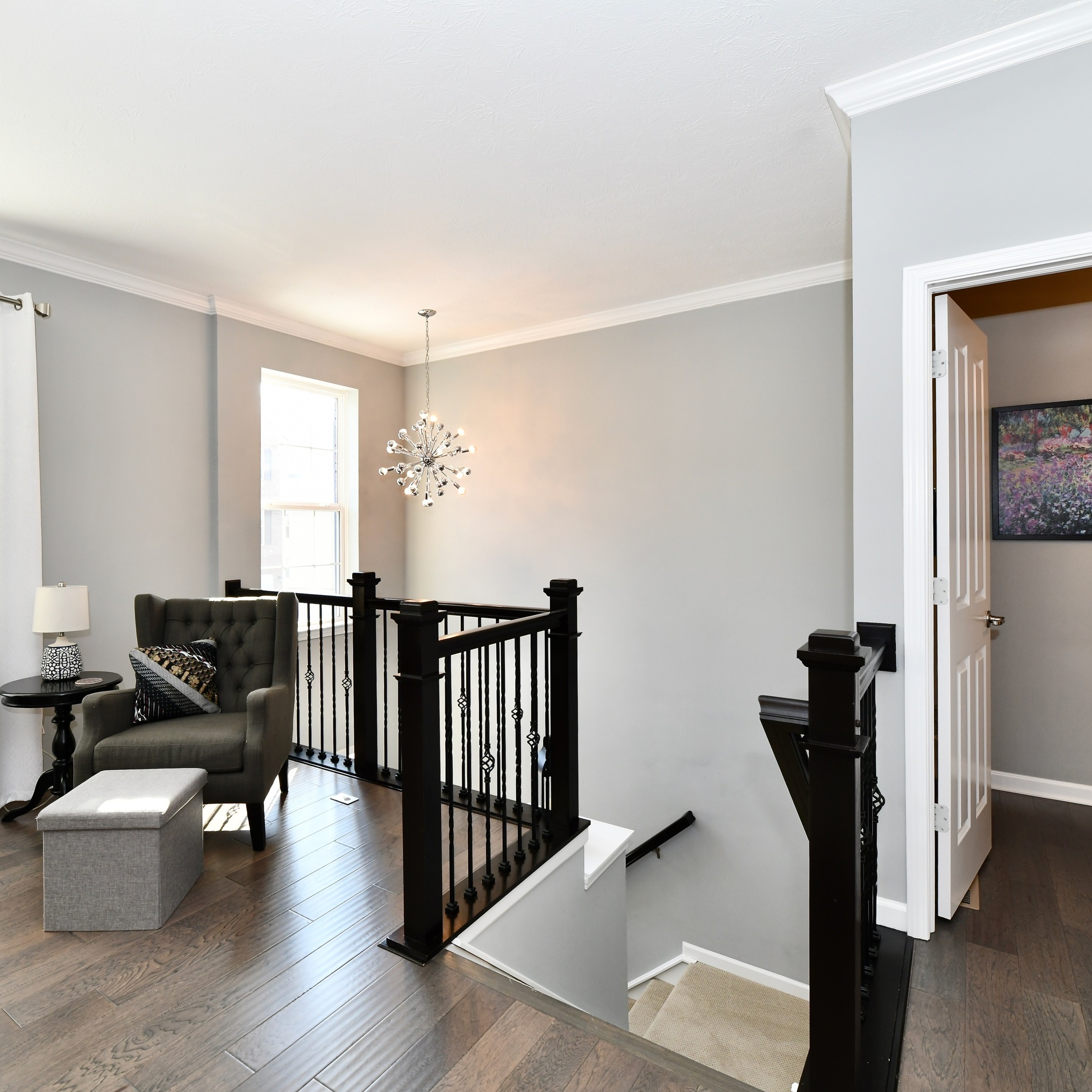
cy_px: 549
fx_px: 642
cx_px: 470
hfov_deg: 80.3
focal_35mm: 18
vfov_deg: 80.7
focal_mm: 14
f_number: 6.3
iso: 640
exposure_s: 1/125
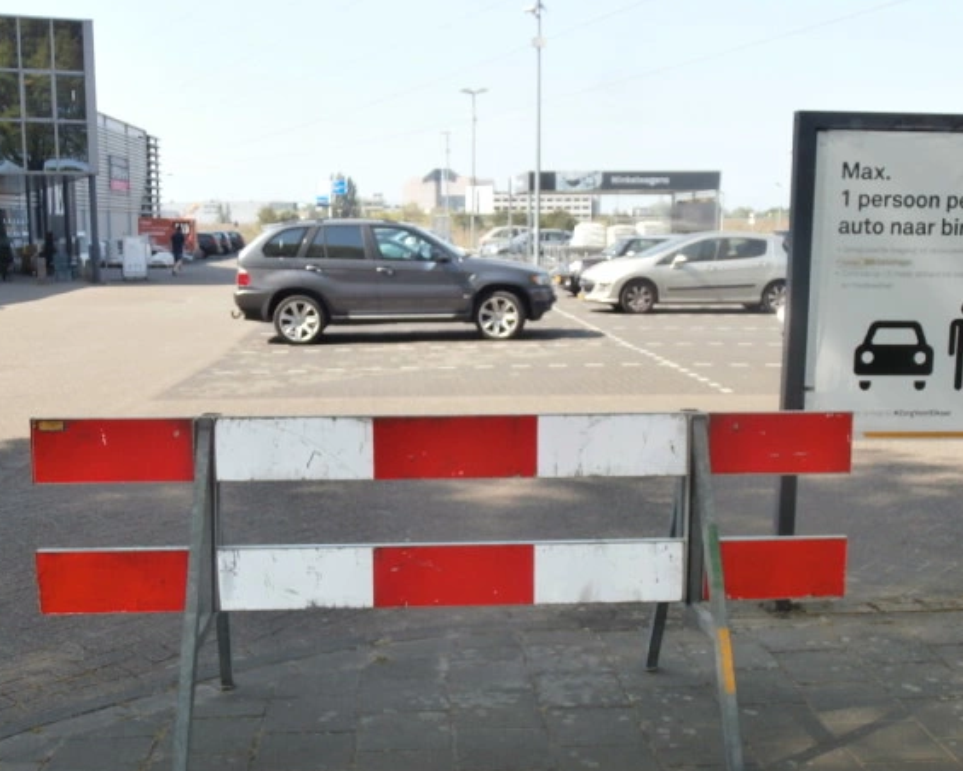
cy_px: 394
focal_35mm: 42
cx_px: 465
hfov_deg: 43.8
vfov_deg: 35.7
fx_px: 1197
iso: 100
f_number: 3.9
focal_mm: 6.67
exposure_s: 1/320
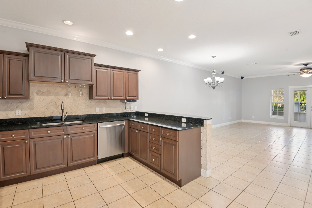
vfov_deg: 73.7
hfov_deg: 96.7
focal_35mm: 16
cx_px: 156
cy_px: 104
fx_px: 139
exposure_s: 1/5
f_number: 8
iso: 400
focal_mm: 16
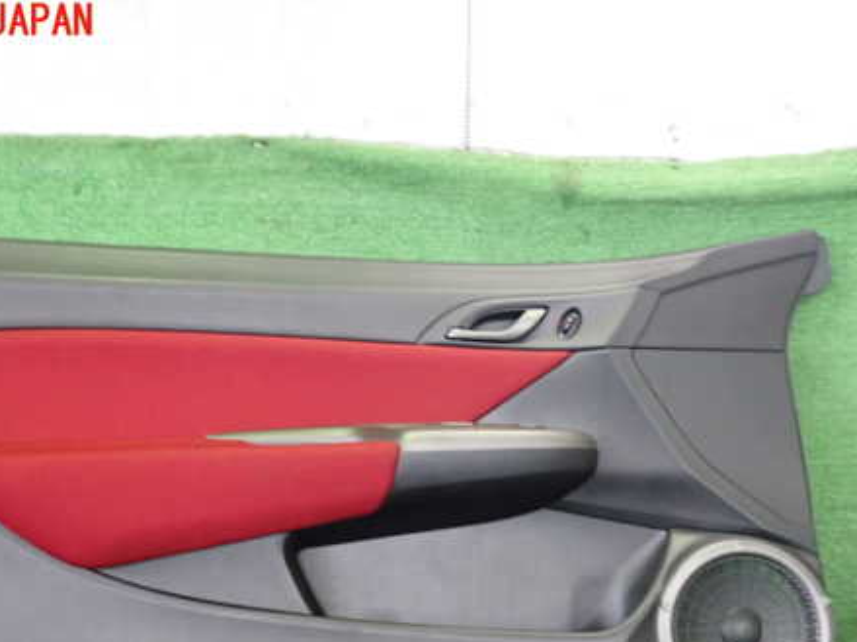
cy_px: 437
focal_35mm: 41
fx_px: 1015
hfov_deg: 45.4
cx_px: 324
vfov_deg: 34.7
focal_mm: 5.4
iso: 500
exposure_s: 1/30
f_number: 2.3
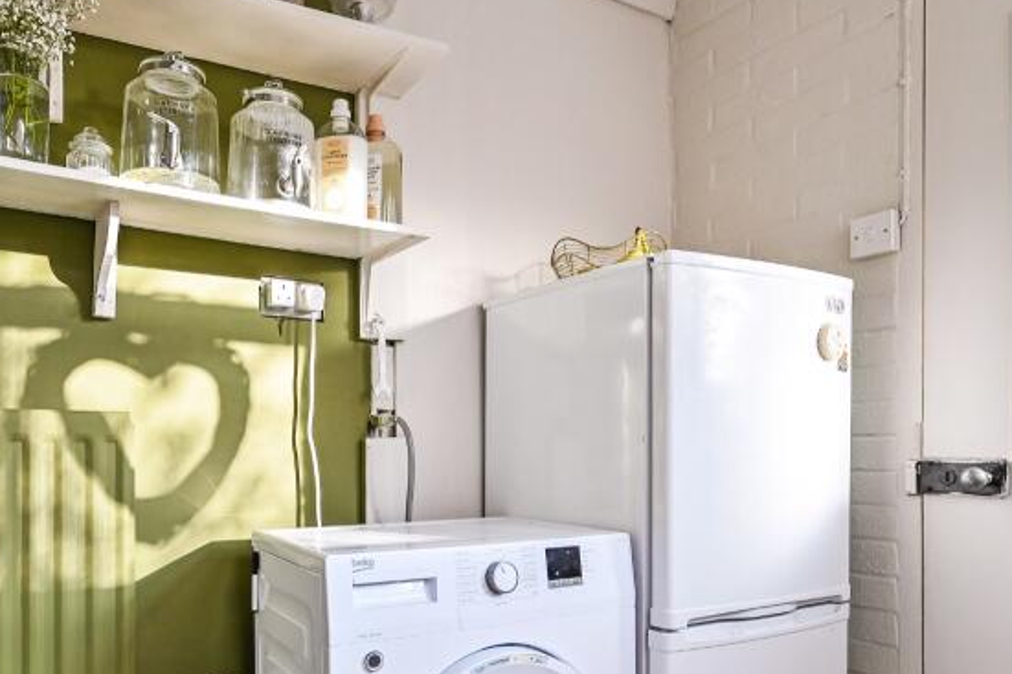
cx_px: 382
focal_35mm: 26
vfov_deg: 48.6
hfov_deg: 68.4
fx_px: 731
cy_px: 455
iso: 400
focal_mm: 14
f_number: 9
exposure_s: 1/50
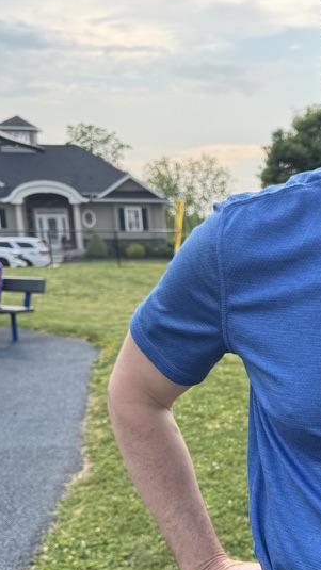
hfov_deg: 22.1
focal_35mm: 50
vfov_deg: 40.4
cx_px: 388
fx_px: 756
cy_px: 414
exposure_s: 1/842
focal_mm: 6.76
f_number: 1.78
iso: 80
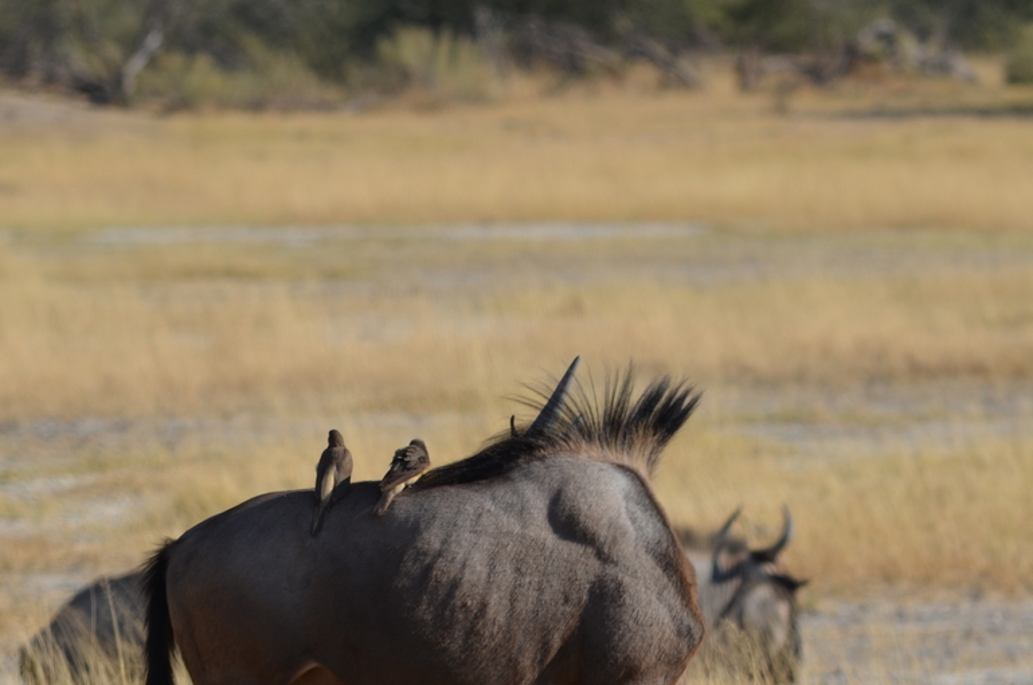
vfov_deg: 2.5
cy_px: 553
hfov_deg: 3.8
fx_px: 15727
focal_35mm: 549
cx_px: 574
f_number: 7.1
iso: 200
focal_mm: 220
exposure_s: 1/800
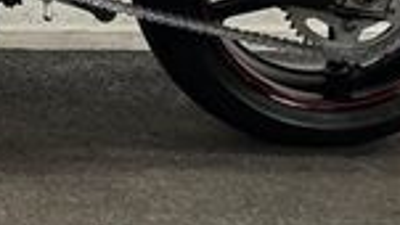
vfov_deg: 9.4
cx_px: -101
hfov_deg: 16.9
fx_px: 1273
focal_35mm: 120
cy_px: -249
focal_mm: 5.1
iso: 125
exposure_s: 1/100
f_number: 1.6
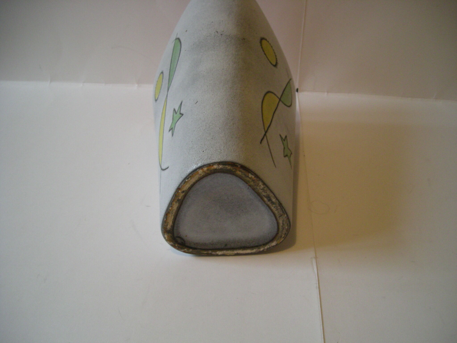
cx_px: 228
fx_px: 462
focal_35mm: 35
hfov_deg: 52.6
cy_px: 172
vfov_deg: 40.7
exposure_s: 1/50.4
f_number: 2.8
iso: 249
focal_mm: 5.7
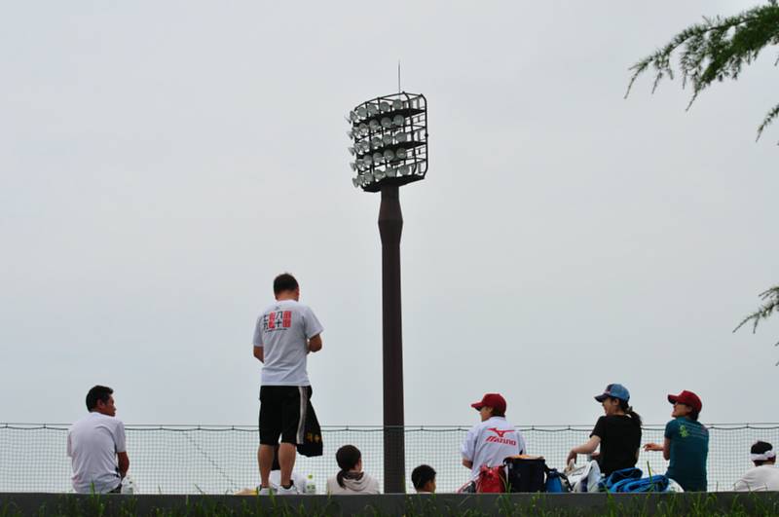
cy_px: 258
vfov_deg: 13.0
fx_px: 2269
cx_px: 390
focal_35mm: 105
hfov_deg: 19.5
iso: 200
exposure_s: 1/400
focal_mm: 70
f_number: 11
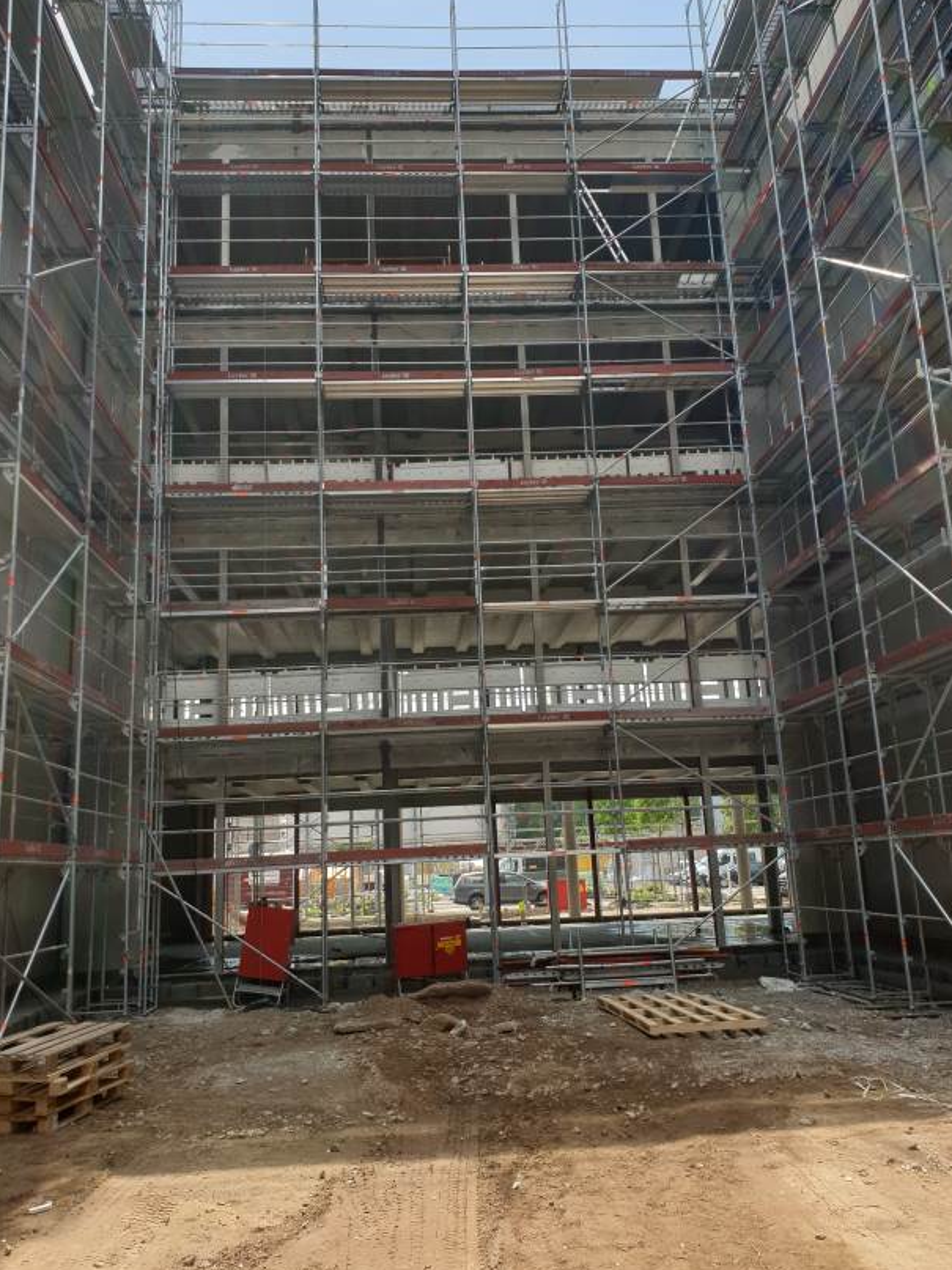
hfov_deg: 48.2
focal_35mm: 29
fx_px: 1064
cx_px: 476
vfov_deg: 61.6
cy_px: 589
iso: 50
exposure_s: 1/1244
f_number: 2.4
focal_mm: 4.3
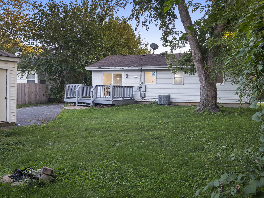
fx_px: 305
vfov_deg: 35.9
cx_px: 119
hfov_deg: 46.7
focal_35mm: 40
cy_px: 98
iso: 320
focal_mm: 24
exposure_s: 1/18
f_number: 8
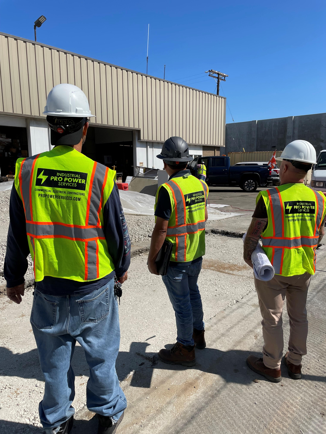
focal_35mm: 26
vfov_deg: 67.3
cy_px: 217
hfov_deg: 53.1
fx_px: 326
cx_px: 163
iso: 32
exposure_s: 1/4831
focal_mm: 4.2
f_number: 1.6
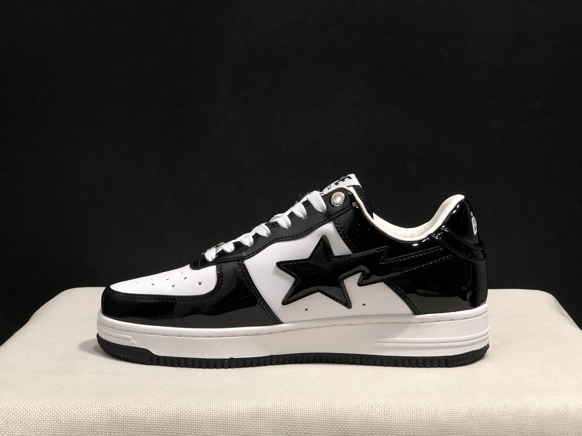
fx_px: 958
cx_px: 291
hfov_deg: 33.8
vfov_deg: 25.7
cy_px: 218
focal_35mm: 57
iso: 80
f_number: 2.8
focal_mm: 6.6
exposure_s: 1/30
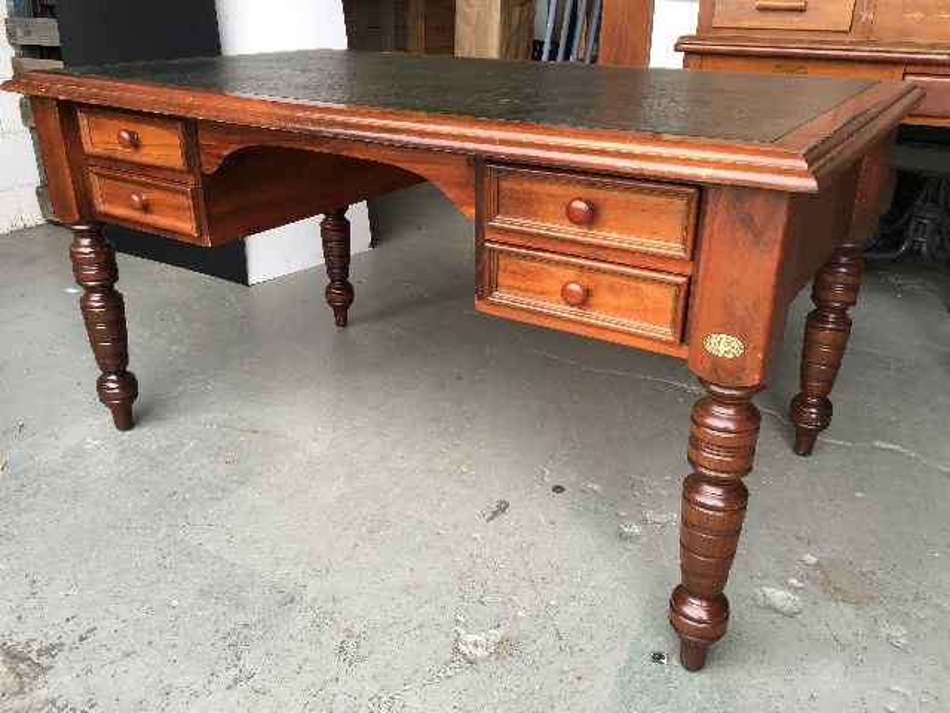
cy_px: 356
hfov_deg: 61.7
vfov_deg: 48.2
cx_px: 475
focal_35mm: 29
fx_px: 796
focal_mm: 4.15
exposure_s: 1/50
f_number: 2.2
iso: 32
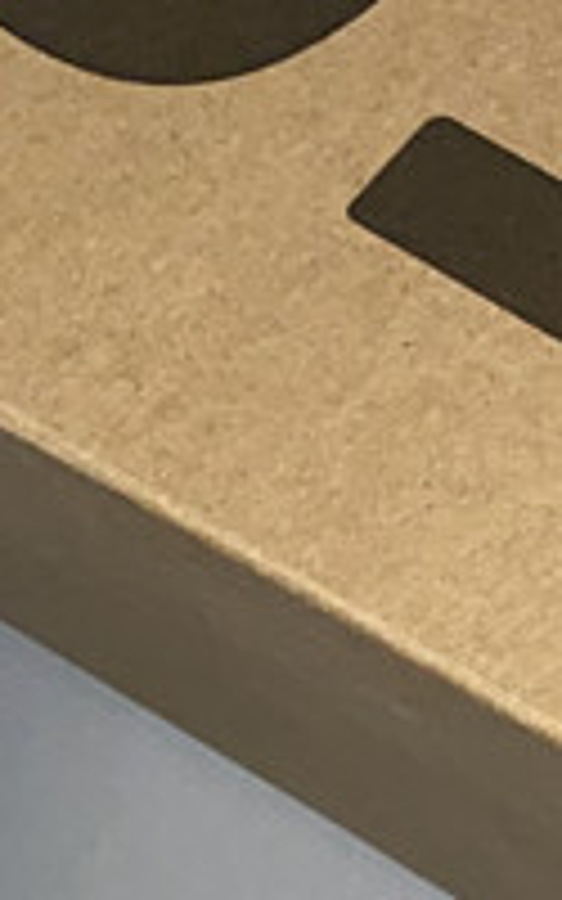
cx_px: 1983
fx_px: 3382
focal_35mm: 138
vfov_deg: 14.7
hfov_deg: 7.6
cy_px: 1040
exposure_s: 1/42
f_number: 1.8
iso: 64
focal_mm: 4.25
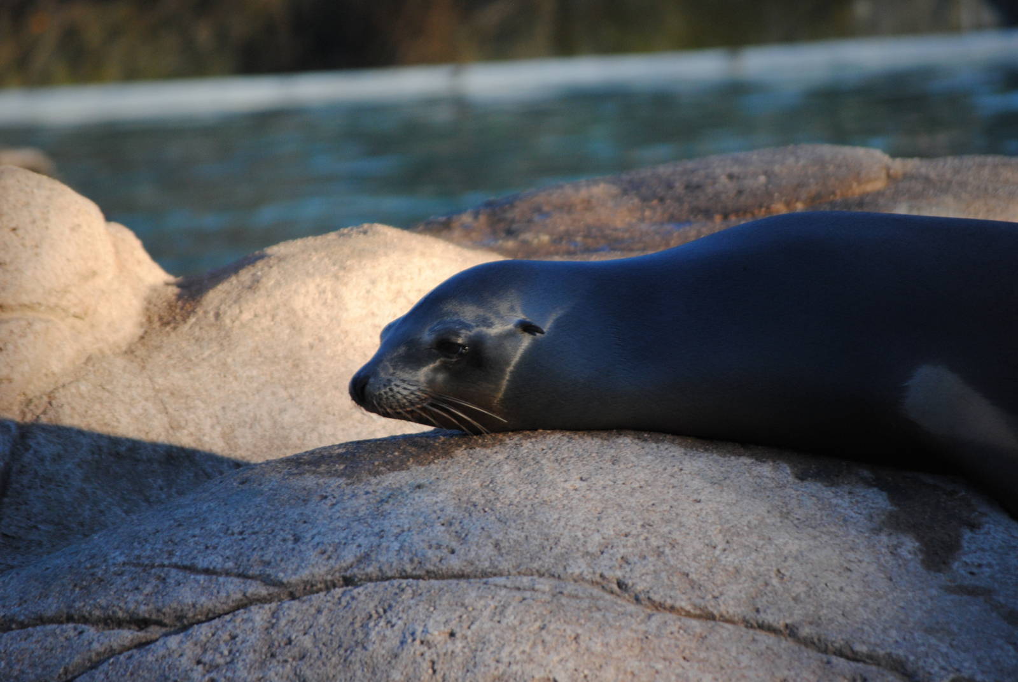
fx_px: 8493
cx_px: 509
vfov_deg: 4.6
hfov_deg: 6.9
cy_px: 341
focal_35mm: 300
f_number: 5.6
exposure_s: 1/400
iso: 400
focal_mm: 200
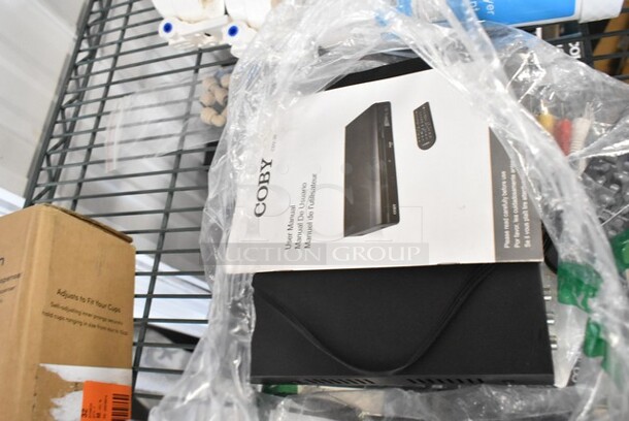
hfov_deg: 61.9
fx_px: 525
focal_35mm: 30
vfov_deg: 43.7
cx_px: 314
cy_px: 210
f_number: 5.6
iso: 5000
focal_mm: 20
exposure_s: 1/125
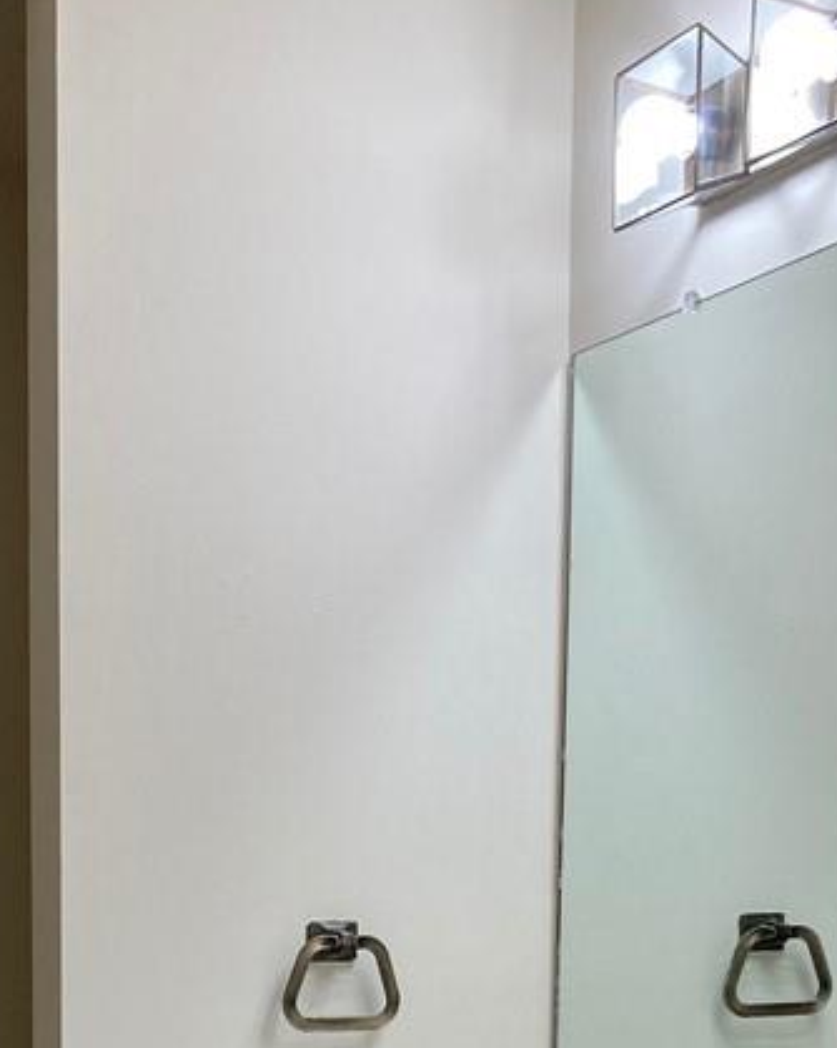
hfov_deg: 22.3
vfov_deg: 26.5
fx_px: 2076
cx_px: 93
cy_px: 1096
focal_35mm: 67
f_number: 1.8
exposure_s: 1/120
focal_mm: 3.99
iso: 64
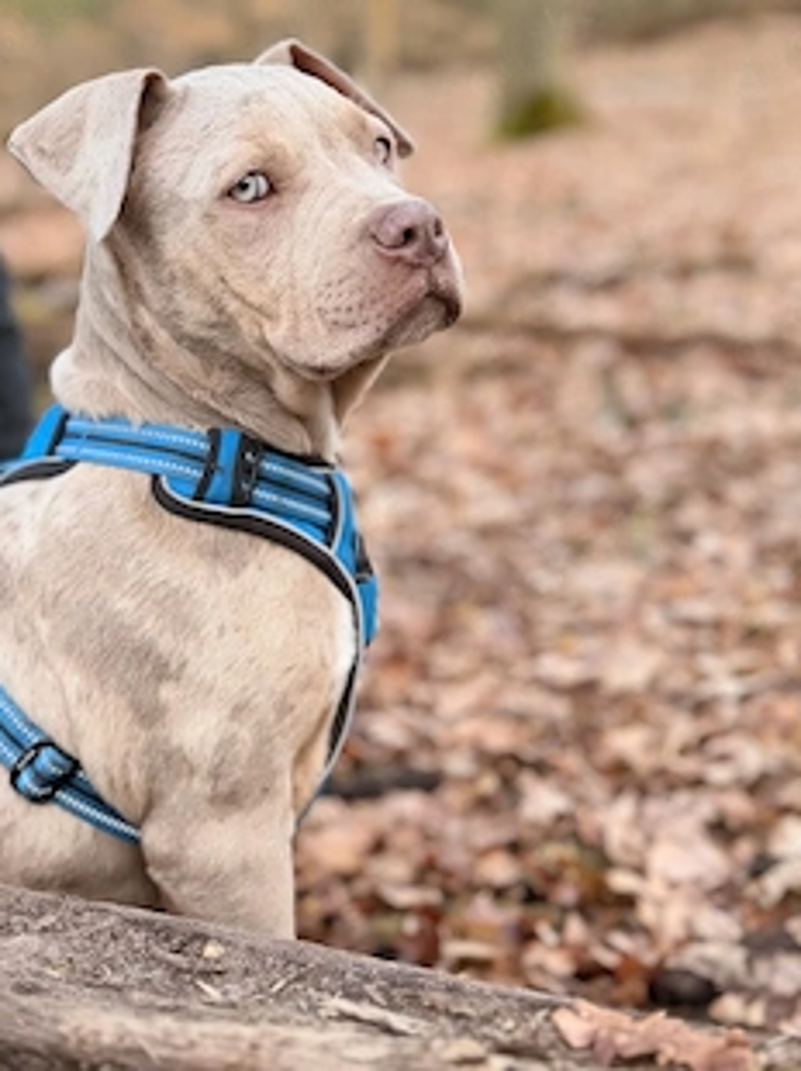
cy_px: 598
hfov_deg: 45.4
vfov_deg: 58.2
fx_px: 958
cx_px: 376
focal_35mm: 31
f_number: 1.78
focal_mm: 6.76
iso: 64
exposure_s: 1/250
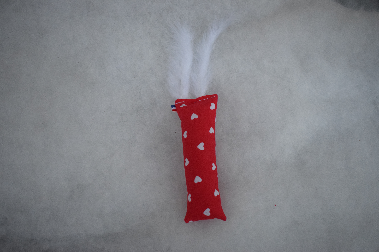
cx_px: 190
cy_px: 126
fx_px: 379
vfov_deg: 36.9
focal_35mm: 36
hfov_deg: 53.1
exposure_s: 1/250
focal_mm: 24
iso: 3200
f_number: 4
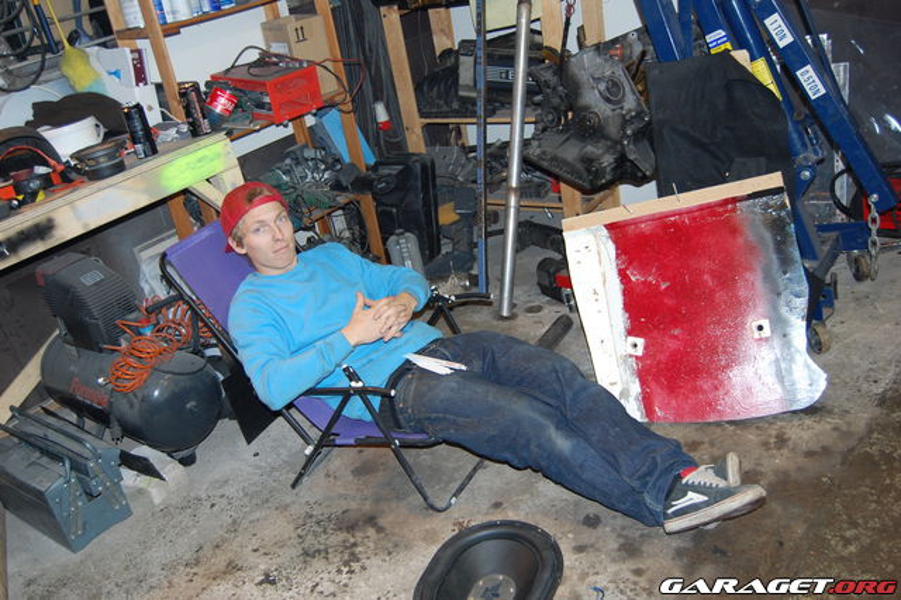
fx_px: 863
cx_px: 450
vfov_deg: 38.3
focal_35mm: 34
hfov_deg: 55.1
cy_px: 300
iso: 400
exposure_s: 1/60
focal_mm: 23
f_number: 3.8
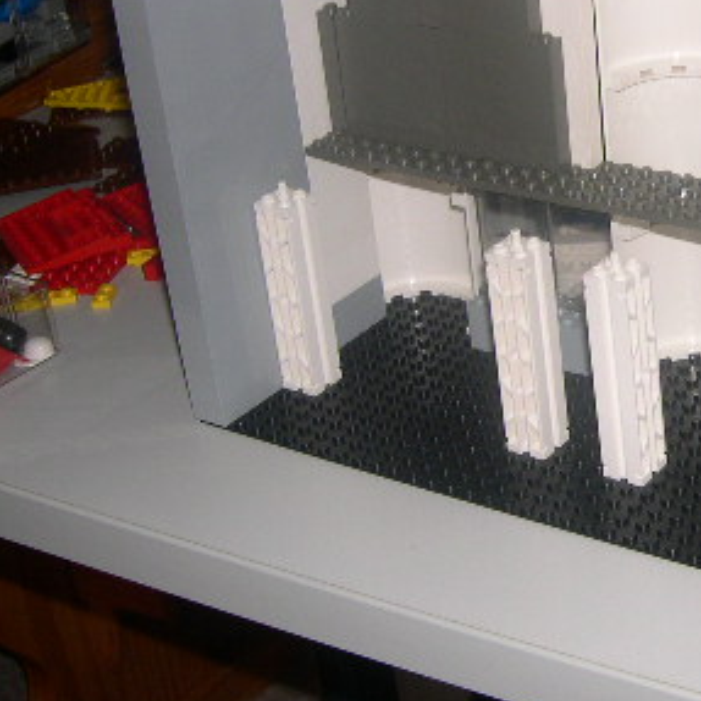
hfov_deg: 22.0
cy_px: 203
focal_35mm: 75
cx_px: 738
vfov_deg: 22.9
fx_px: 1718
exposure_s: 1/60
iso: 100
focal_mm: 8
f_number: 2.8
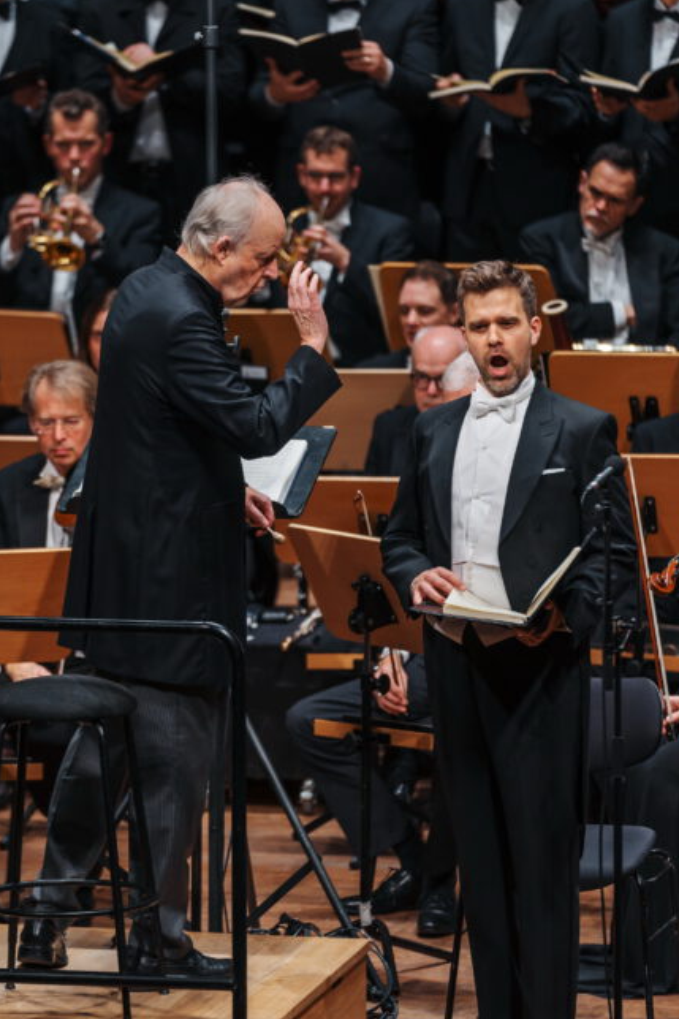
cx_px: 309
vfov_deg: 6.5
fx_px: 8916
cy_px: 502
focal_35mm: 315
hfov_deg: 4.4
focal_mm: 198
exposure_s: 1/200
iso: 640
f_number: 2.8
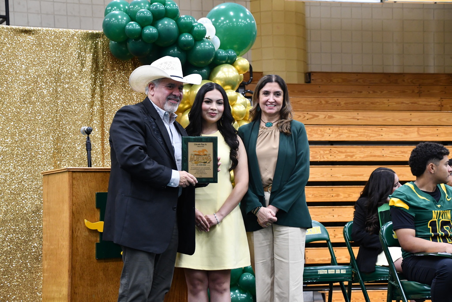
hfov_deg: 23.4
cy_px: 151
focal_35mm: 87
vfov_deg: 15.7
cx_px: 226
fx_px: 1092
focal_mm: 58
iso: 1800
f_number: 4.8
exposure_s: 1/125
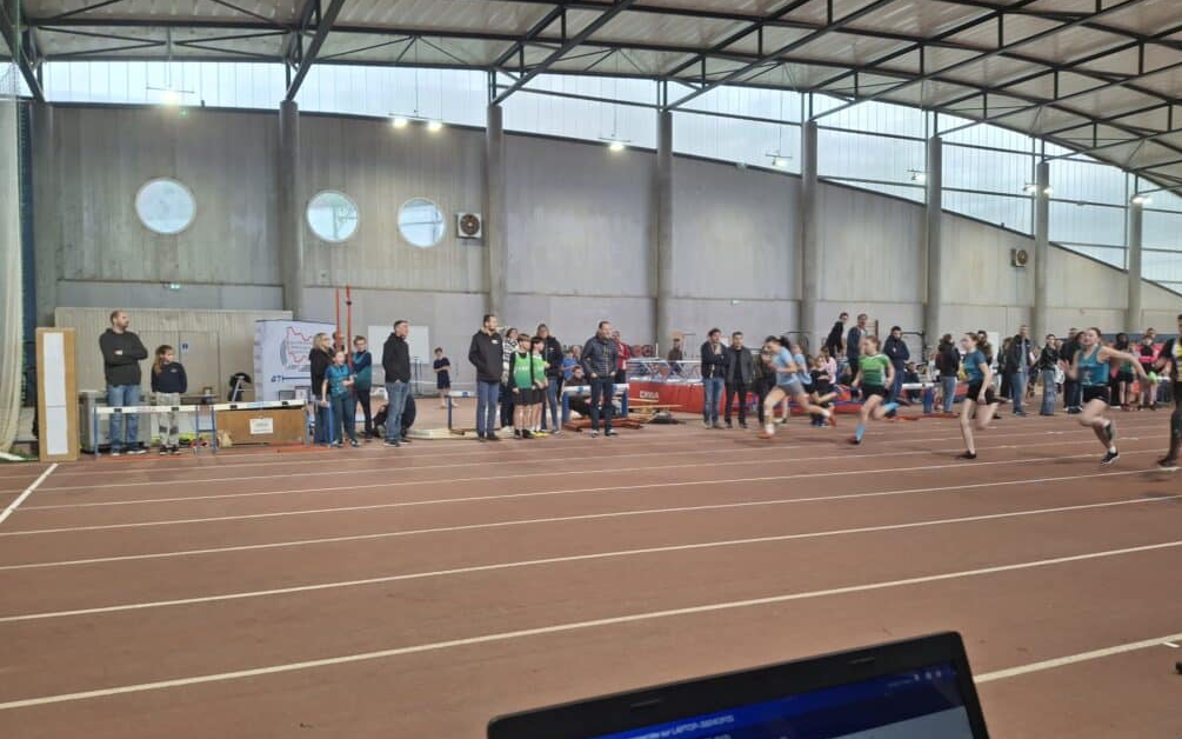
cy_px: 411
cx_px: 583
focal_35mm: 27
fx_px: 870
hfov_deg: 68.4
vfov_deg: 45.9
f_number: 1.8
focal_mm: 4.69
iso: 50
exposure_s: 1/100
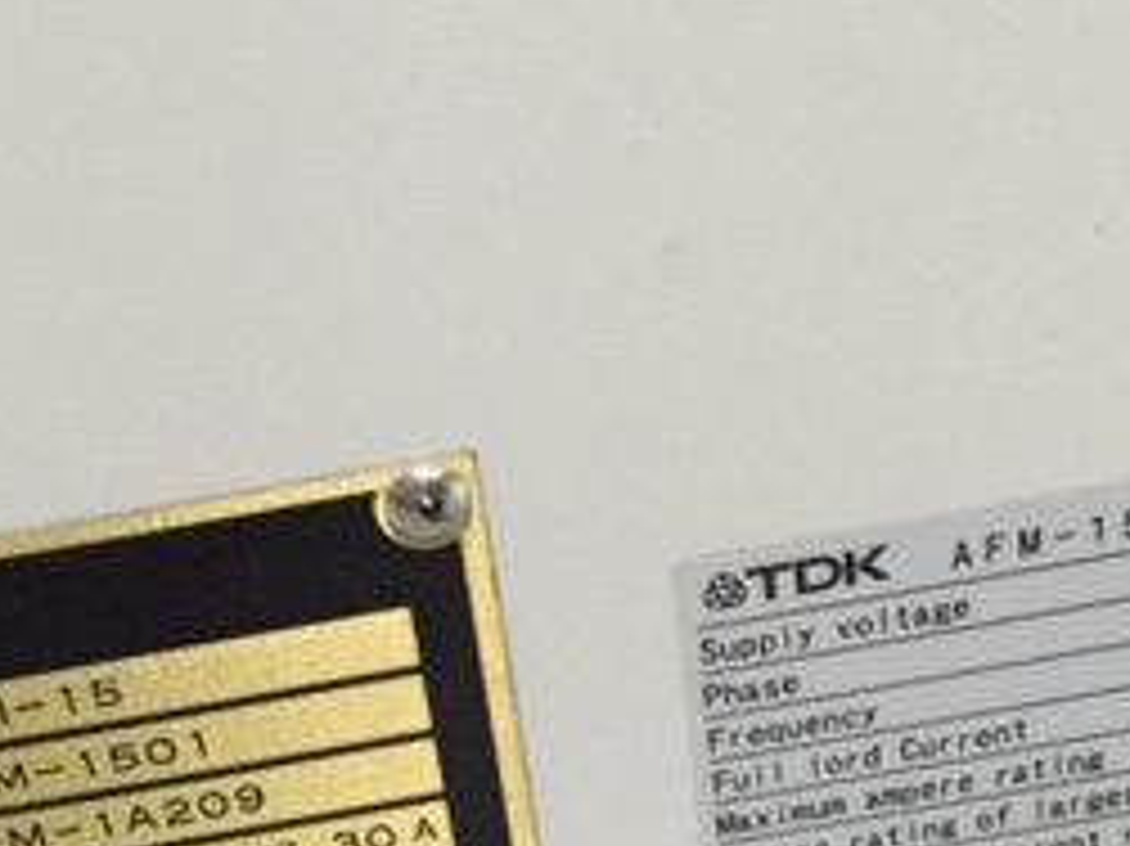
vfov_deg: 19.6
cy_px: 720
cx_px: 446
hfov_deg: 26.3
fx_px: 2414
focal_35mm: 74
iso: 250
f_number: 2.2
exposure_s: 1/24
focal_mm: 4.15
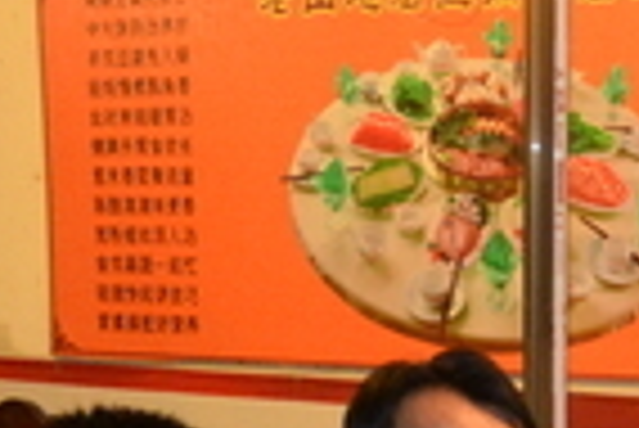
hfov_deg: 11.5
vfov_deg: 9.2
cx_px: 1521
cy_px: 505
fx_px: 2630
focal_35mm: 148
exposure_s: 1/60
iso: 2200
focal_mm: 18
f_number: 3.5
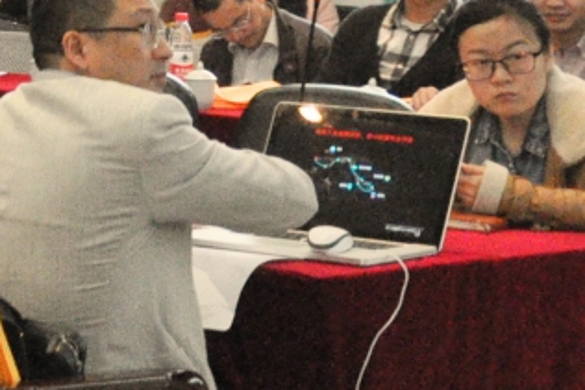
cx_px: -663
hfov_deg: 10.2
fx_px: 2975
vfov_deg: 7.4
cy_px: -235
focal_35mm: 183
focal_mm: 24
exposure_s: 1/180
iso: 3200
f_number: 3.8
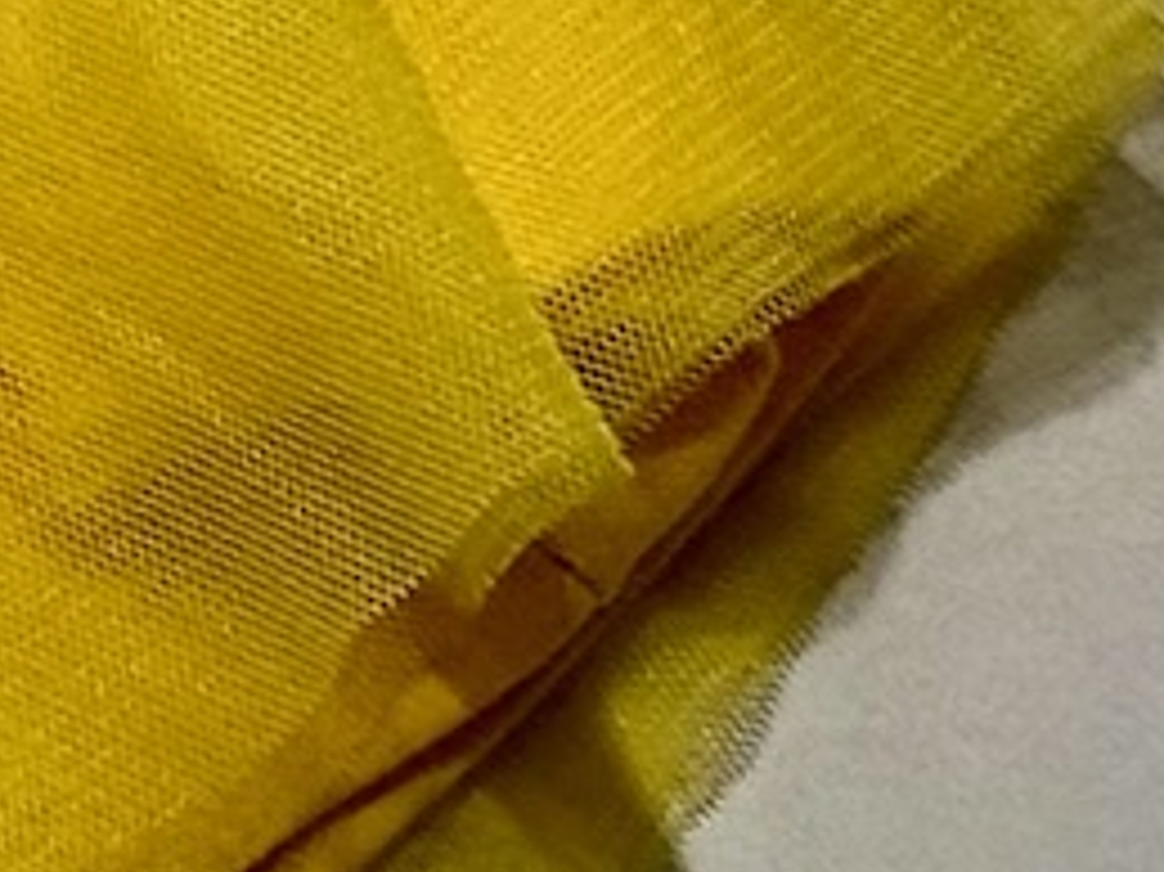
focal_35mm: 380
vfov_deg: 3.8
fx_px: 12772
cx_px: -2710
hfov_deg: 4.9
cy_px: -1321
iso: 200
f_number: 1.78
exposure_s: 1/60
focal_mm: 6.86
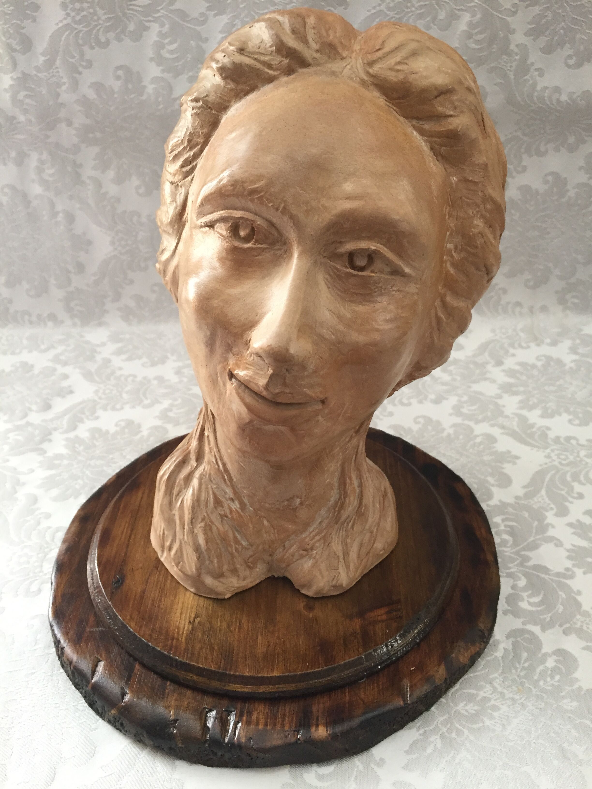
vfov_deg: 61.7
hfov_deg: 48.2
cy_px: 394
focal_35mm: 29
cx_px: 296
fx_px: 661
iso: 80
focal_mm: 4.15
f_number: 2.2
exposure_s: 1/33
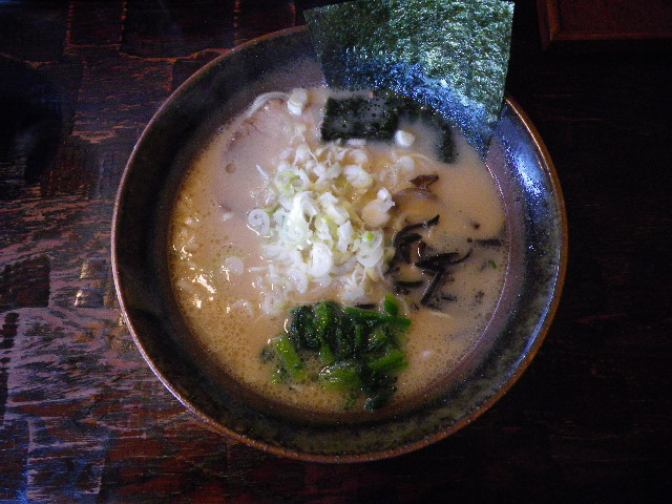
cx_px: 336
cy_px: 252
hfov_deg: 63.4
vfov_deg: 49.7
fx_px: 544
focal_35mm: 28
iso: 400
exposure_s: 1/60
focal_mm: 4.9
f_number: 2.6
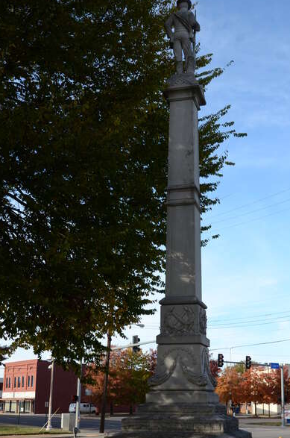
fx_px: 546
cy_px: 276
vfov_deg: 43.3
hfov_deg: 29.6
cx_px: 183
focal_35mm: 45
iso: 640
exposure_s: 1/1000
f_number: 7.1
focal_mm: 22
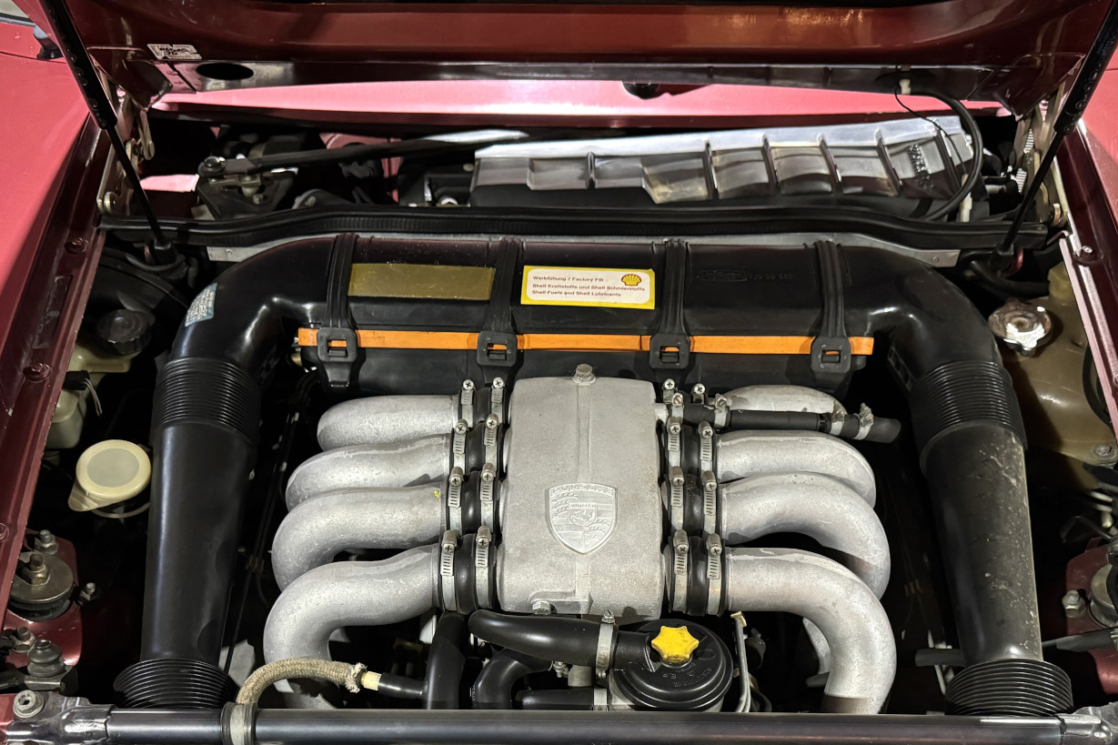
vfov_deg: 33.0
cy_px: 620
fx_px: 1211
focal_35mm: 39
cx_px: 569
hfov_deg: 49.6
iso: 1000
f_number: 1.78
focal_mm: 6.76
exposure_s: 1/33
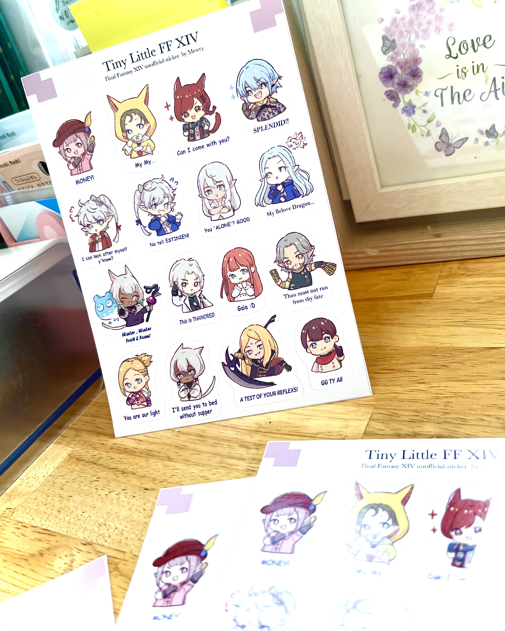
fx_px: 523
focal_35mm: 28
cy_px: 289
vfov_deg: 62.1
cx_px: 249
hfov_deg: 51.5
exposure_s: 1/121
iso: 125
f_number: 1.6
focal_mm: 5.1
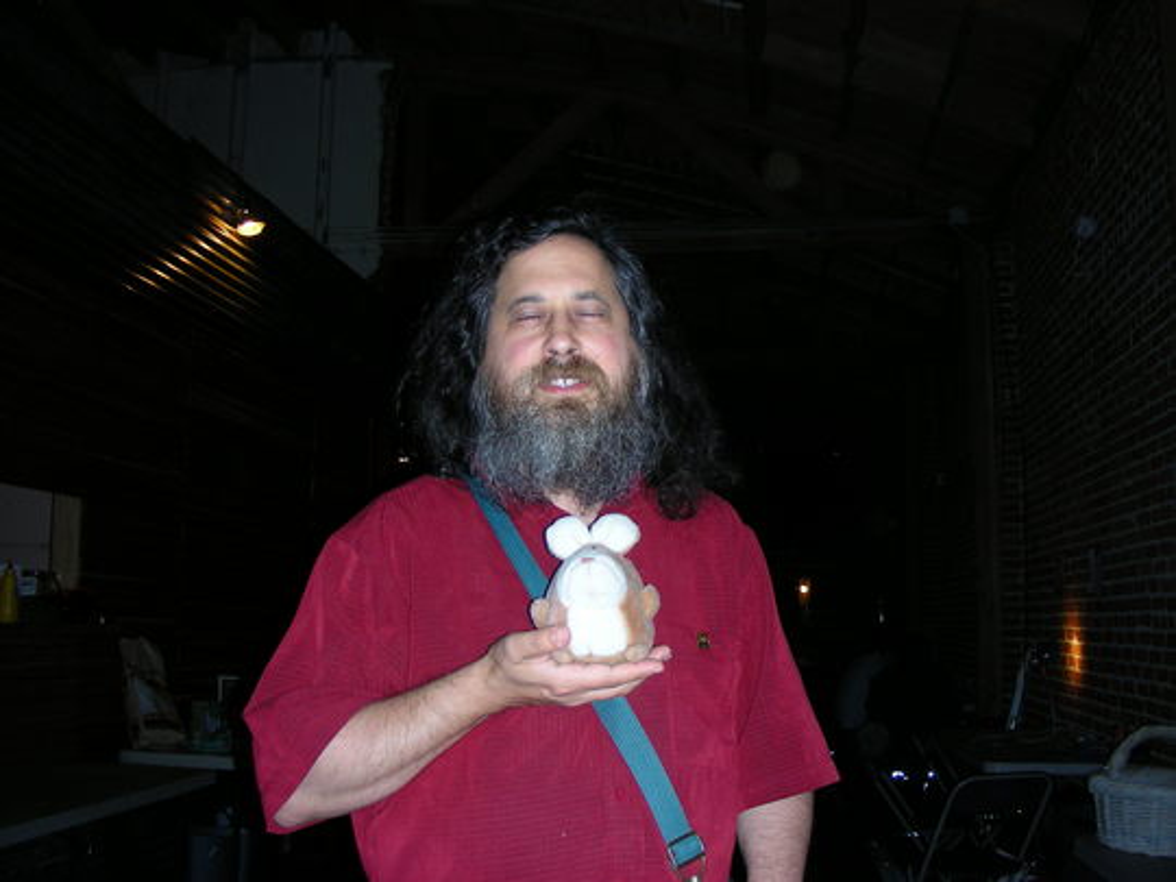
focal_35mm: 38
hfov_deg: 49.0
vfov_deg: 37.7
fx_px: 1291
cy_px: 441
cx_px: 588
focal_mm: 6.3
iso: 72
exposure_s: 1/60
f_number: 3.5
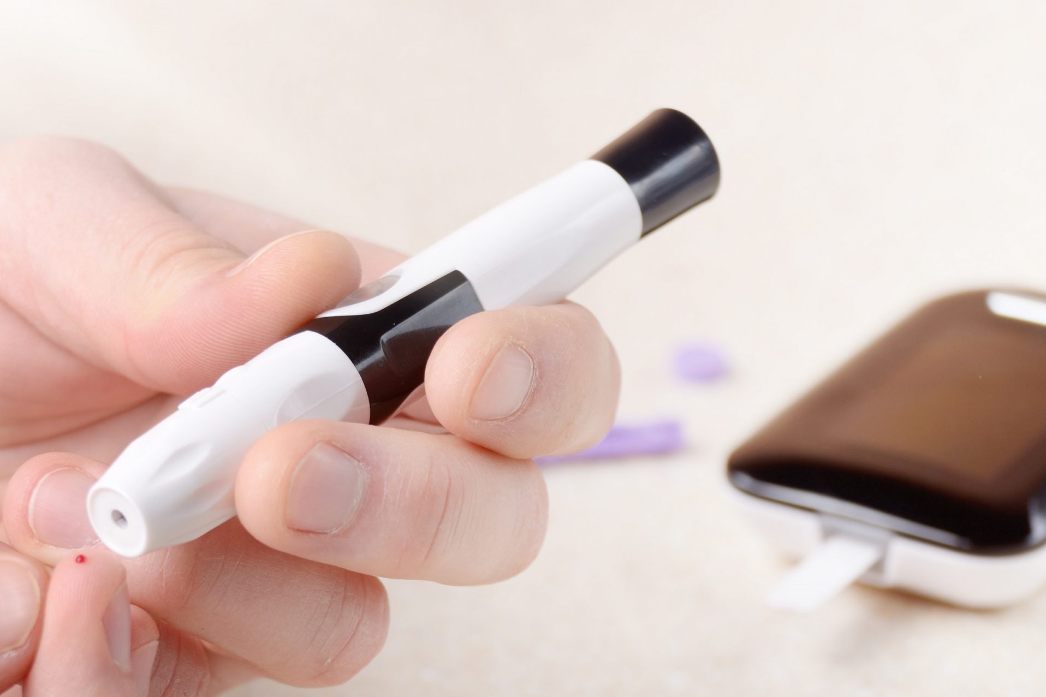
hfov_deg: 6.4
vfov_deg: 4.3
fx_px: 9296
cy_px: 447
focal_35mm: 320
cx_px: 415
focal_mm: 160
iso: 100
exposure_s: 1/250
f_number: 5
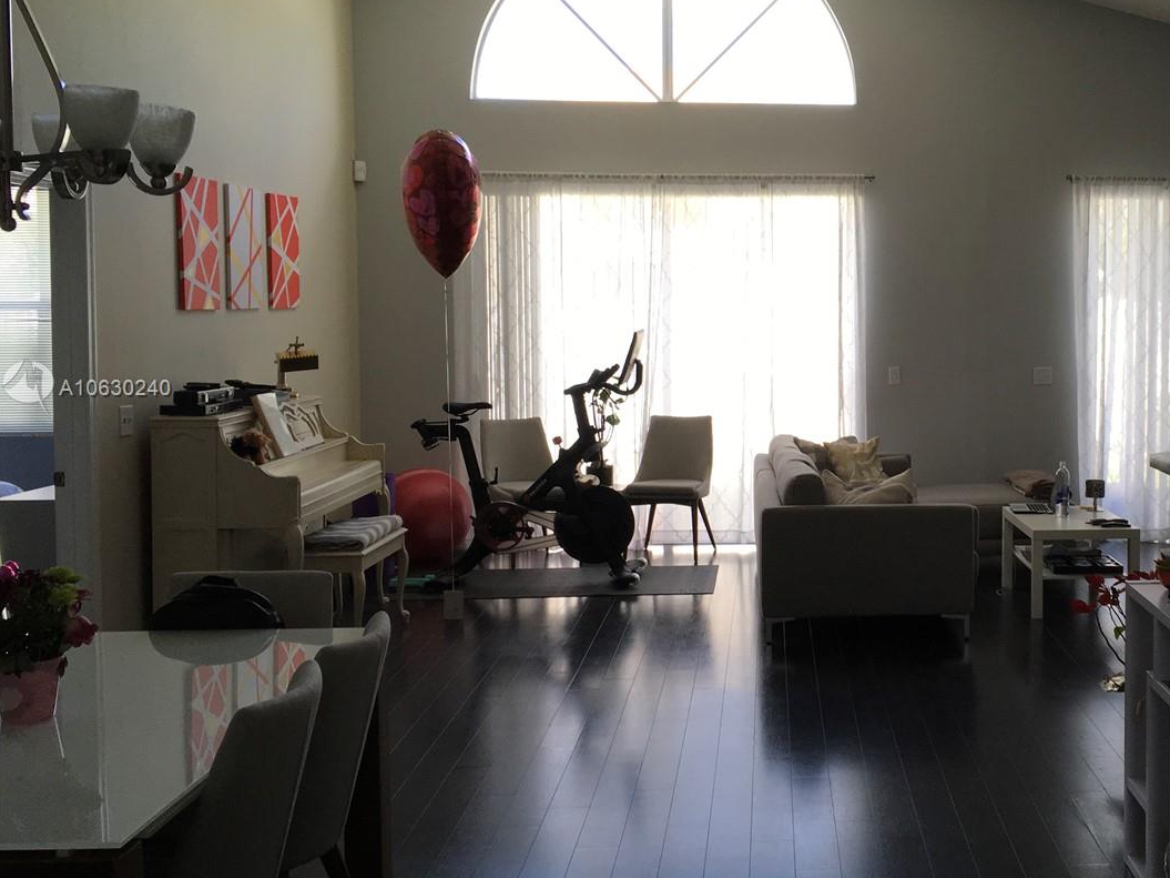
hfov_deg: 41.6
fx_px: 1487
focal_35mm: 44
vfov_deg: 32.8
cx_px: 883
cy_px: 390
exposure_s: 1/120
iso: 32
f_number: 2.2
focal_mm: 4.15
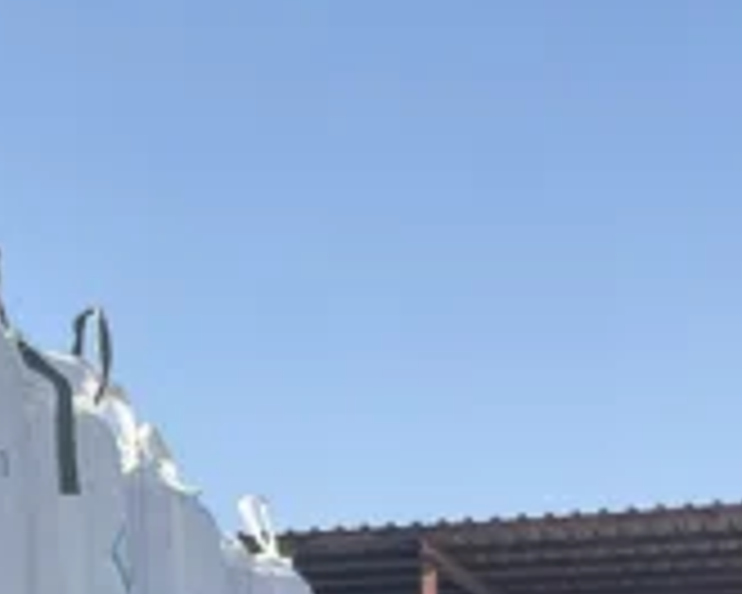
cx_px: -31
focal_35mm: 110
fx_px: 2416
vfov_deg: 13.7
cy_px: 639
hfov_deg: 17.0
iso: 16
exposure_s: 1/1250
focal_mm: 3
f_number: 1.8
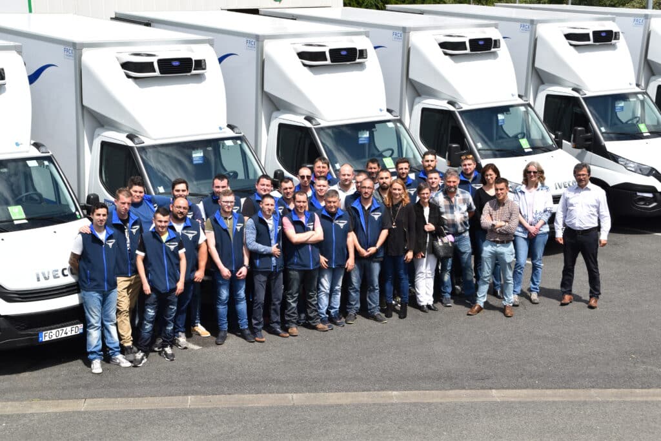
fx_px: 1322
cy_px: 220
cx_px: 330
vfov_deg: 18.9
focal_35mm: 72
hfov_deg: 28.1
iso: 100
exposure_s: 1/200
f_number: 13
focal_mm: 48
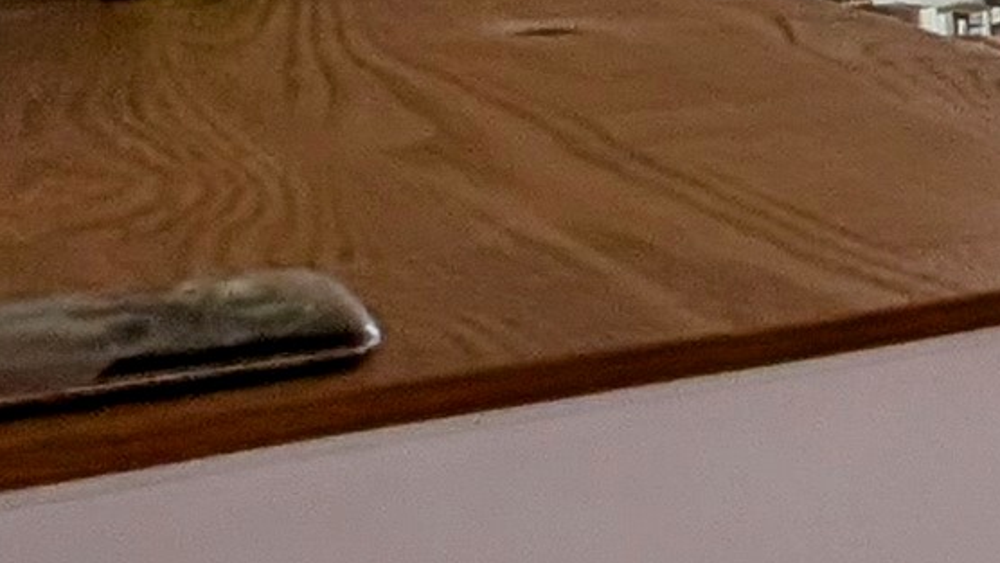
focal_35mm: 96
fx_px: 2546
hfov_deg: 12.6
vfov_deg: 12.3
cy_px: -156
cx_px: 2763
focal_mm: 2.23
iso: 65
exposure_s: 1/83.4
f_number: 1.95
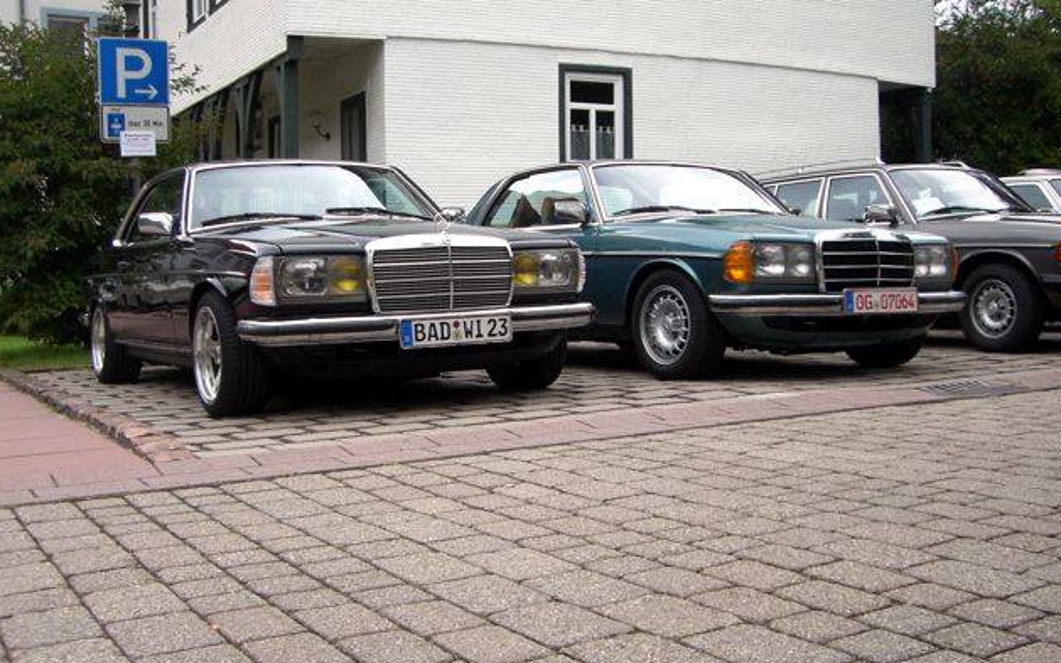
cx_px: 533
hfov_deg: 48.2
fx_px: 1185
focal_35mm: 41
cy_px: 373
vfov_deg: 31.2
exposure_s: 1/200
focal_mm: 6.2
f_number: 2.7
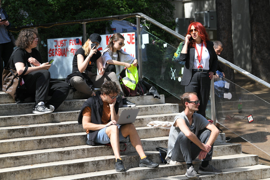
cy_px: 90
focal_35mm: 120
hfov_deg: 17.1
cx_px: 135
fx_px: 900
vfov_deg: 11.4
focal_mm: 120
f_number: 5
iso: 200
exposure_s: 1/640
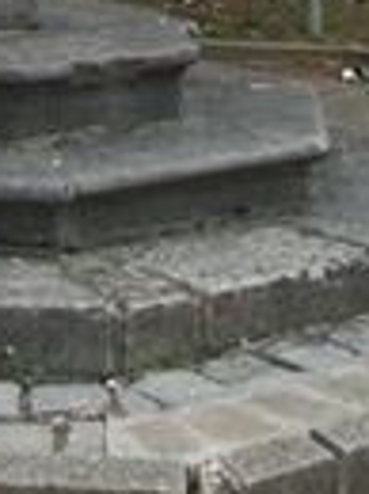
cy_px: -528
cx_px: -49
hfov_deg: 9.9
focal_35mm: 148
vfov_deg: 11.8
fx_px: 2110
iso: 80
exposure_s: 1/320
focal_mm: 5.7
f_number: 2.9
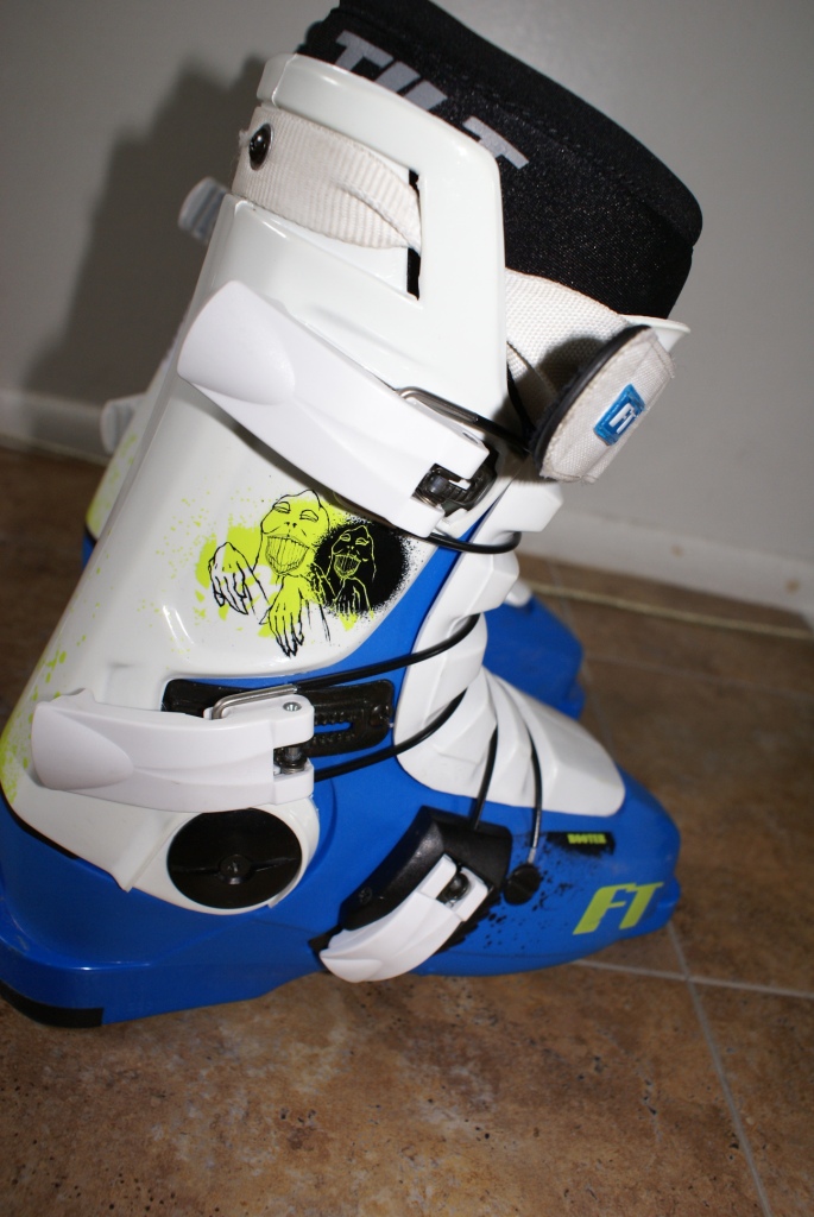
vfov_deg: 61.9
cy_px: 608
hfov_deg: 43.7
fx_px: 1015
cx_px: 407
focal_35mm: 30
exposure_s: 1/60
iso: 400
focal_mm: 20
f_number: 5.6
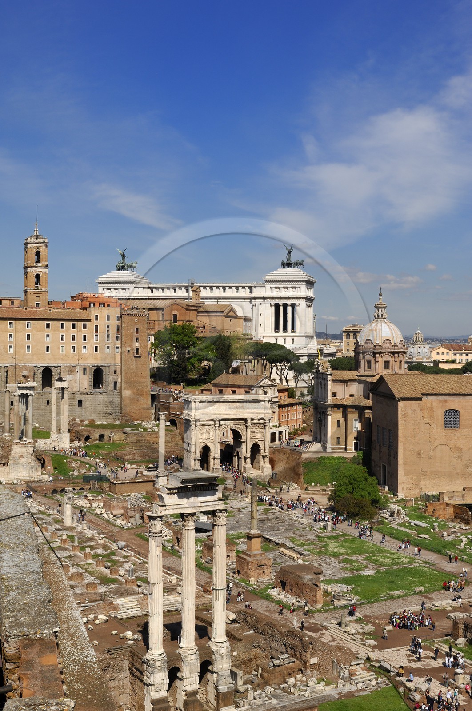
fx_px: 828
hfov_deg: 31.8
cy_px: 356
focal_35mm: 42
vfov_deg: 46.5
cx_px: 236
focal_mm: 28
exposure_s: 1/125
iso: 100
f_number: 13
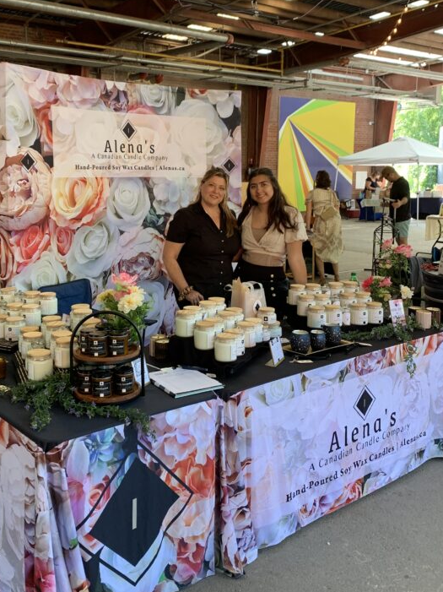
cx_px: 177
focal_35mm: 38
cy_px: 247
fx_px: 649
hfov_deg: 37.5
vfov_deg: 48.8
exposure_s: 1/120
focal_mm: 4.25
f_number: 1.8
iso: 100
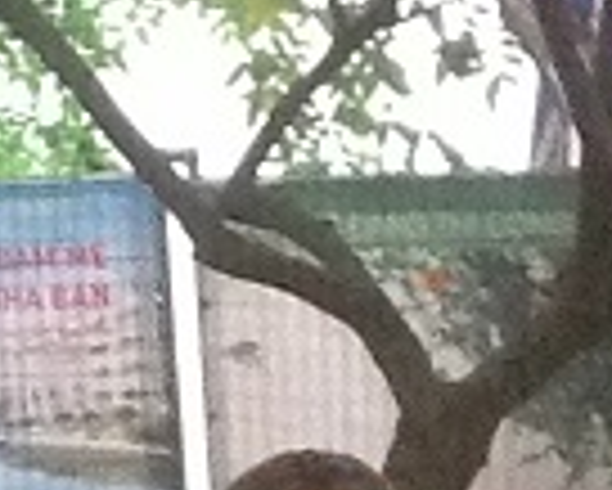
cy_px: 789
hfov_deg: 12.0
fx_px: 2864
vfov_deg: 9.5
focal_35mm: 158
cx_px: -68
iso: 320
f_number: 2.4
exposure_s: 1/24
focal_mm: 2.03
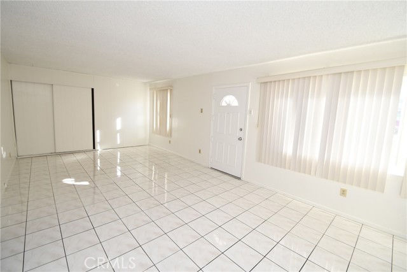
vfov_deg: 77.4
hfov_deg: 100.4
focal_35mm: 15
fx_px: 170
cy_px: 136
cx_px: 204
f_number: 5.6
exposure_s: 1/60
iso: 500
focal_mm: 10
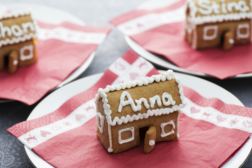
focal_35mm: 105
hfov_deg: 19.5
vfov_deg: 13.1
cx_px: 126
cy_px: 84
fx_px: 735
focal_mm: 105
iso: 100
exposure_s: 1/250
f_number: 5.6
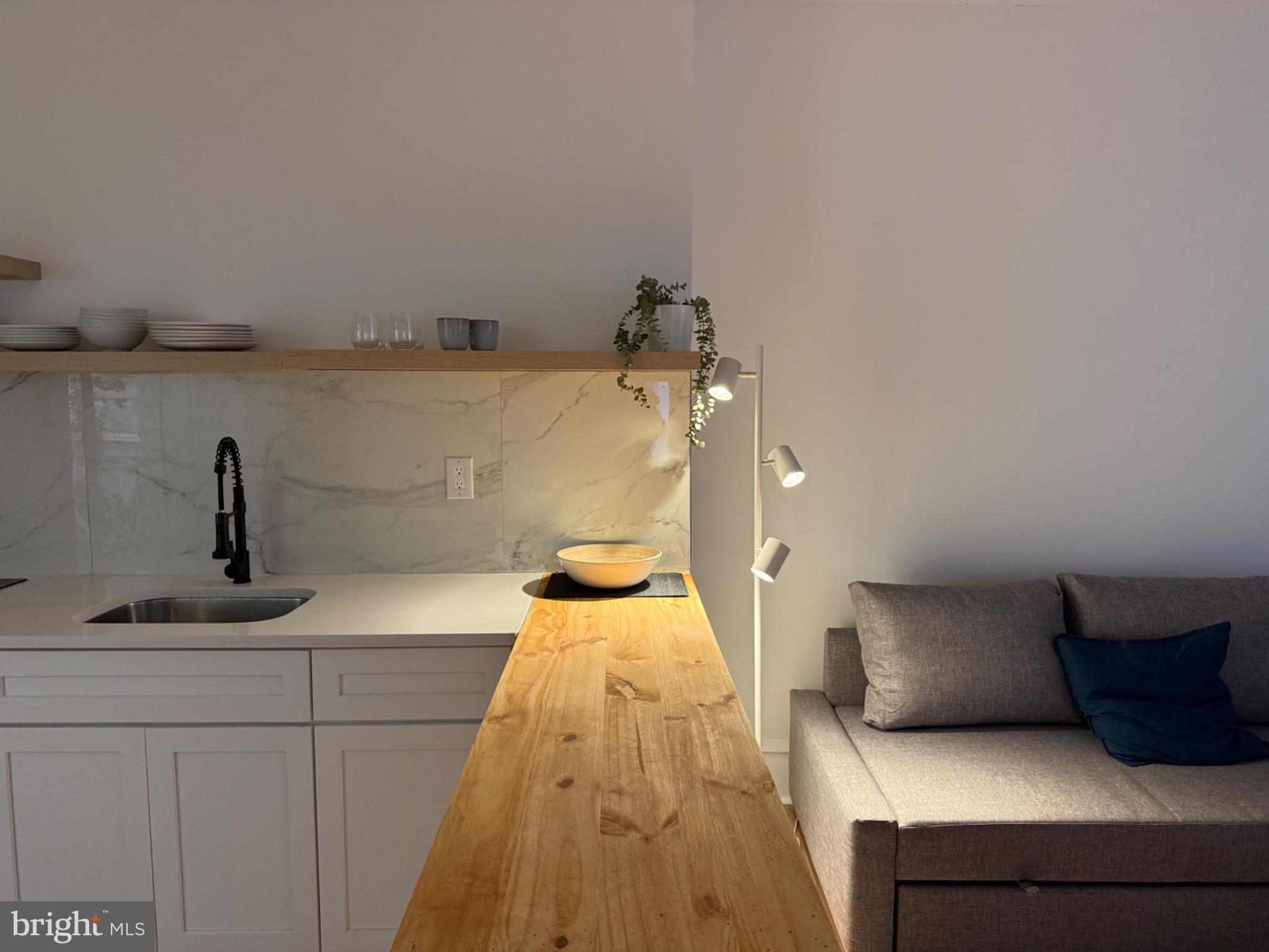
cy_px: 476
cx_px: 634
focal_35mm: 24
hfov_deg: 71.6
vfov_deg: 56.8
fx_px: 880
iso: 250
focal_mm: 6.76
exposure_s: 1/60
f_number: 1.78
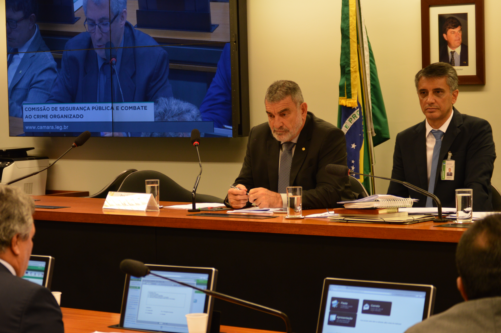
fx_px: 1371
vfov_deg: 13.9
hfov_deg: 20.7
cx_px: 234
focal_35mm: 99
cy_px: 165
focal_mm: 55
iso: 400
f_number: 4.5
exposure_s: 1/80
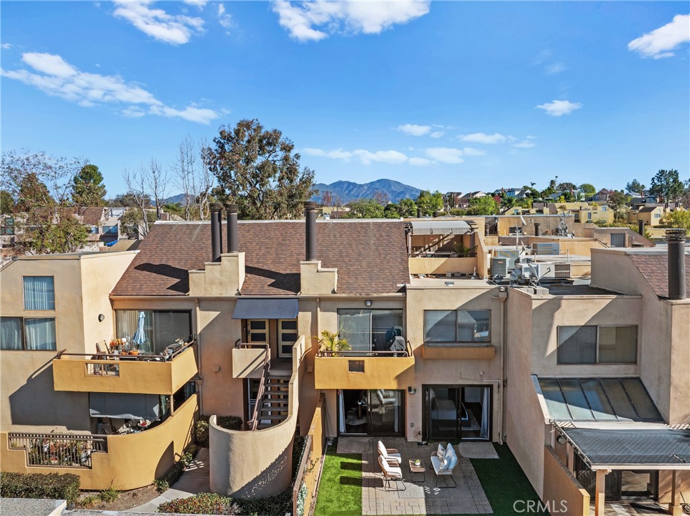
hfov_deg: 71.6
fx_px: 478
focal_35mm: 24
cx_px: 345
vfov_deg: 56.7
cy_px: 258
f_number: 5
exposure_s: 1/1600
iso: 200
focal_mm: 12.29
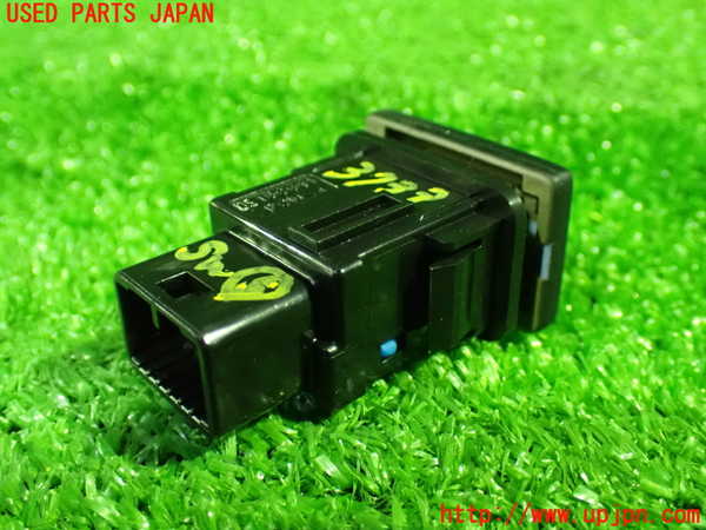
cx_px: 353
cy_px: 265
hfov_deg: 49.0
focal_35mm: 38
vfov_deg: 37.7
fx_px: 775
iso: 1600
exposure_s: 1/30
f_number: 2.7
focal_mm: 6.83
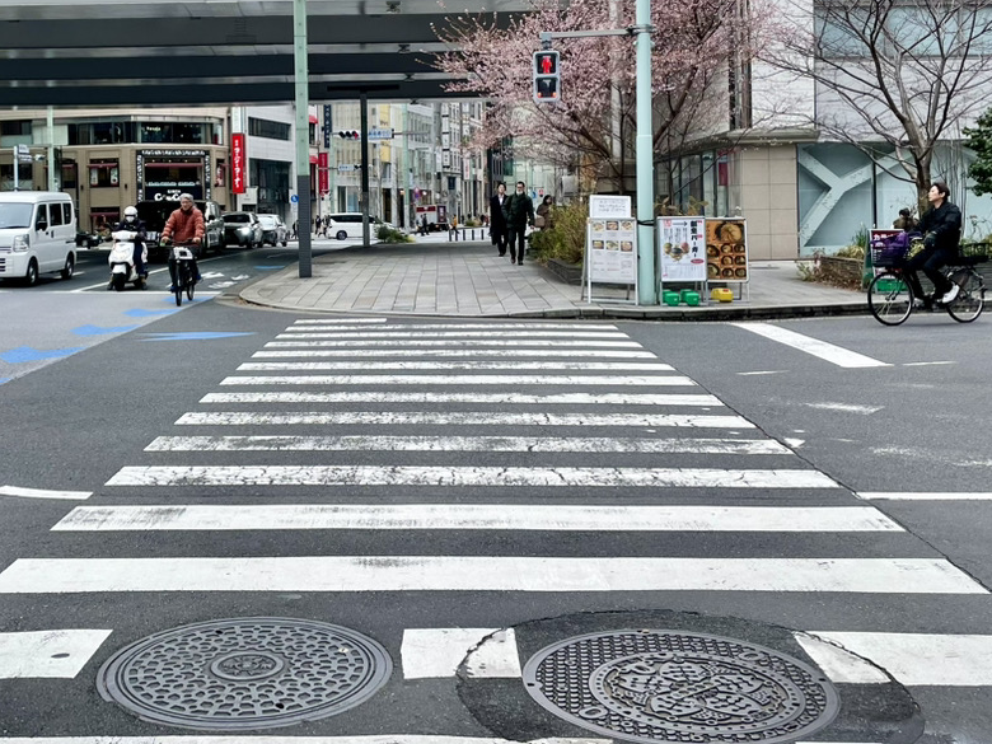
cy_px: 207
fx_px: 1146
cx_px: 334
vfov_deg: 35.3
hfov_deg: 46.1
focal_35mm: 40
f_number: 1.6
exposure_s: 1/842
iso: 32
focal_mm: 4.2
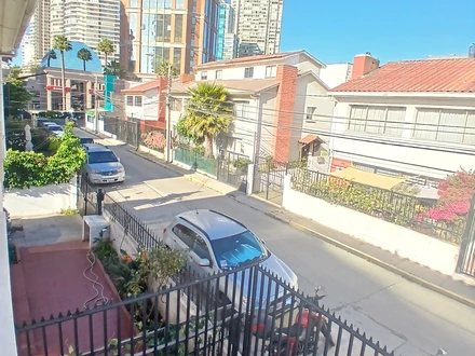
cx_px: 238
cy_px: 178
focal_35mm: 17
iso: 50
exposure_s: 1/411
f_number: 2.2
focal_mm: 1.4
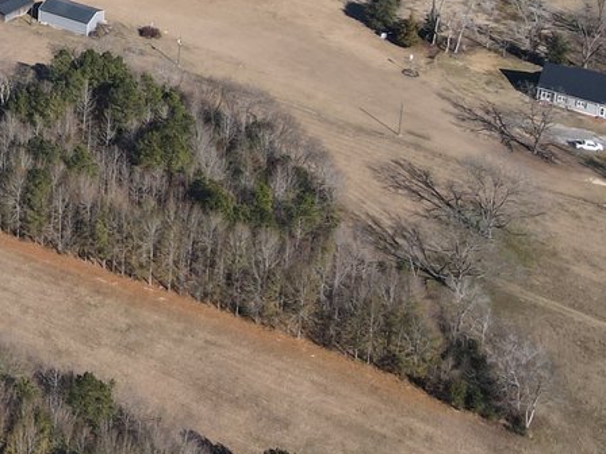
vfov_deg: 16.5
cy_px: -234
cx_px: -210
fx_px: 1418
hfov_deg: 21.5
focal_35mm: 81
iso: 100
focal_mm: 4.5
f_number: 2.8
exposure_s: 1/640
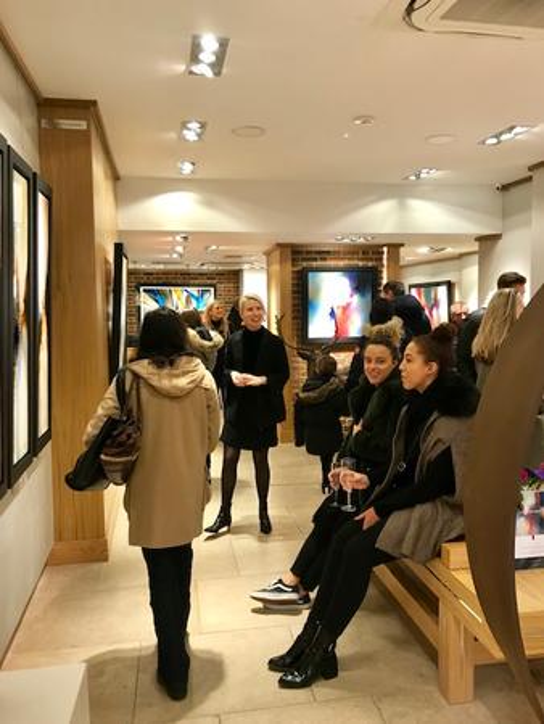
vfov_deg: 63.4
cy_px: 362
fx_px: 586
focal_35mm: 28
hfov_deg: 49.8
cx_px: 272
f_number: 1.8
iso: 40
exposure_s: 1/33
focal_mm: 3.99
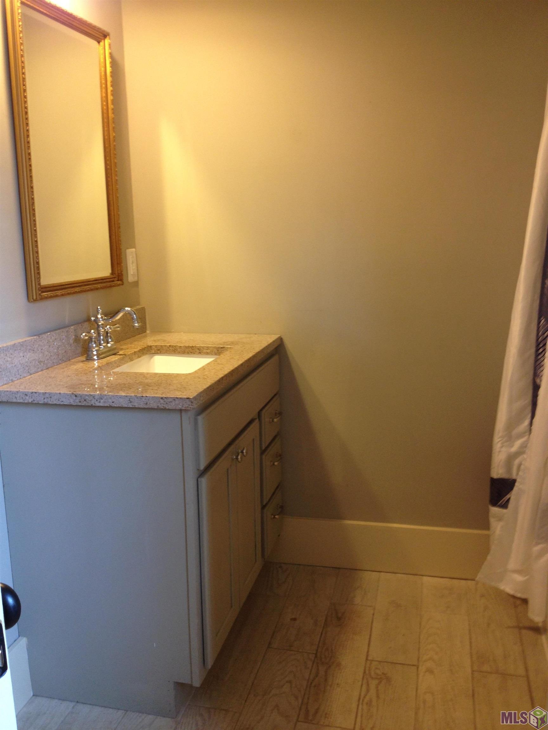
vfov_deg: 52.6
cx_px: 274
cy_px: 365
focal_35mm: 35
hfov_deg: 40.7
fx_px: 739
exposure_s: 1/20
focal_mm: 4.28
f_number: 2.4
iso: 80
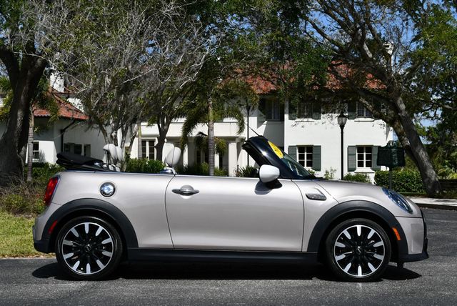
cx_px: 228
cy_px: 153
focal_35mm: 64
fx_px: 813
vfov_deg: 21.3
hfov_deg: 31.4
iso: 100
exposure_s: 1/320
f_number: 9
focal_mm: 32
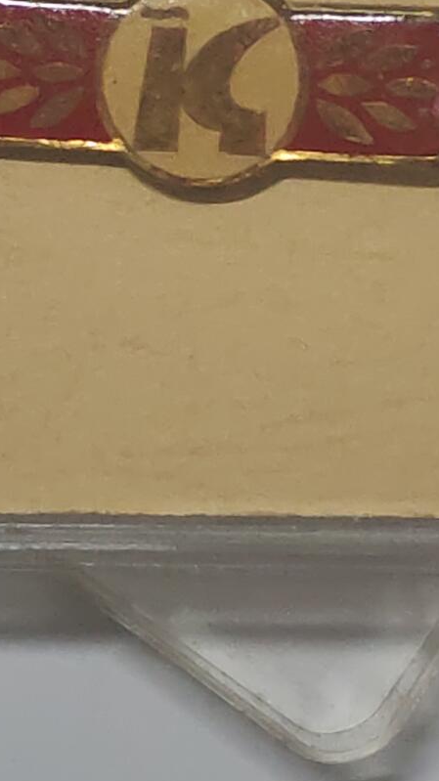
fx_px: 3459
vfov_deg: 12.8
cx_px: 181
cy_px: 96
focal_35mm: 167
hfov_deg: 7.3
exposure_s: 1/33
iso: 500
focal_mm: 5.52
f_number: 1.95
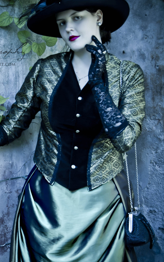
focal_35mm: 105
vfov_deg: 19.9
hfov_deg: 12.5
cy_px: 149
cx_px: 43
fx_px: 749
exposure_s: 1/60
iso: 400
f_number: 9
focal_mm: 45
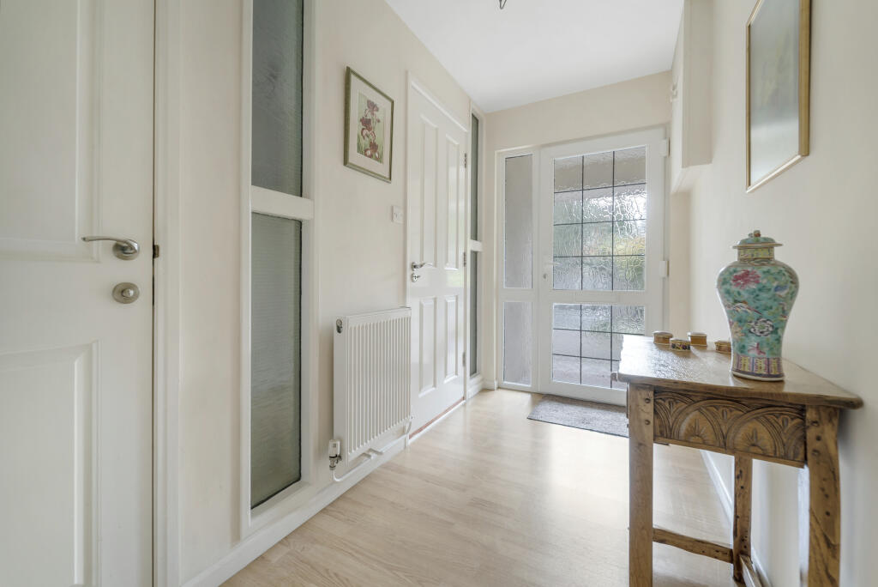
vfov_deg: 81.3
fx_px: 342
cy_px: 294
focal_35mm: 14
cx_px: 439
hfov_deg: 104.2
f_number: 6.3
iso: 320
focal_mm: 14
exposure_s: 1/6
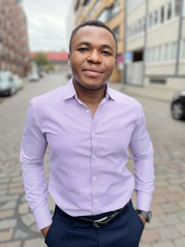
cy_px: 124
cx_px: 92
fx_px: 185
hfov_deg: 53.1
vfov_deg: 67.3
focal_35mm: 26
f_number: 1.6
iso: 40
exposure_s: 1/219
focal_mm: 4.2
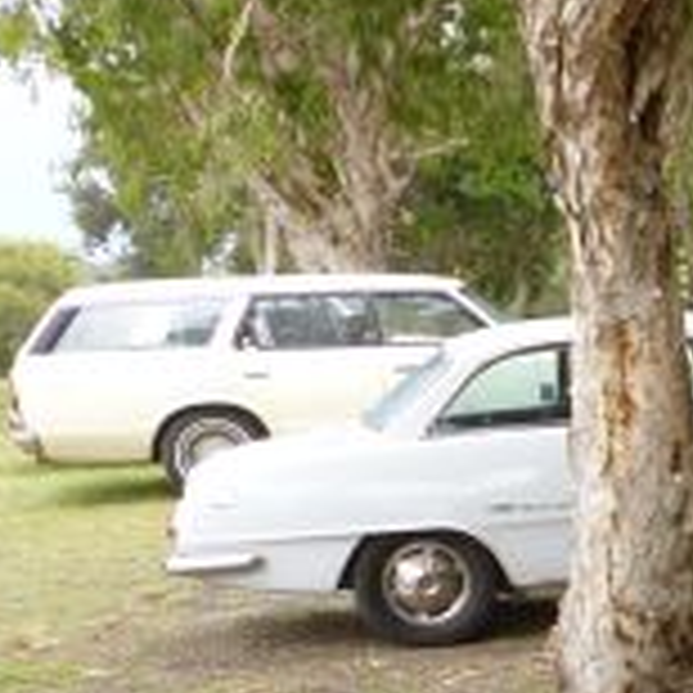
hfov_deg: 14.6
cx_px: 1282
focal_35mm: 103
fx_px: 2333
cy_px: 662
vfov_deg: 16.6
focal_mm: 5
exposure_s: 1/100
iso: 100
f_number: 3.1
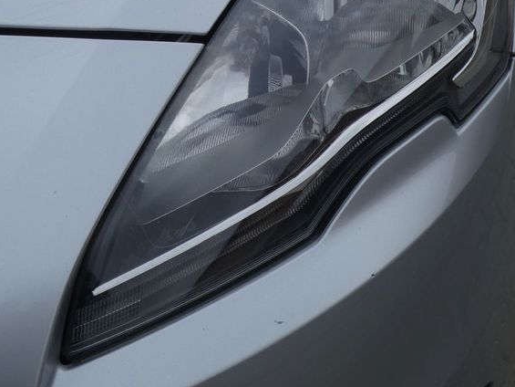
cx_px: 274
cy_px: 37
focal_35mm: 87
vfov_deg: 16.7
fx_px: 1295
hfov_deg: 22.5
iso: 80
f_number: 5
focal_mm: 8.6
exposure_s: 1/320
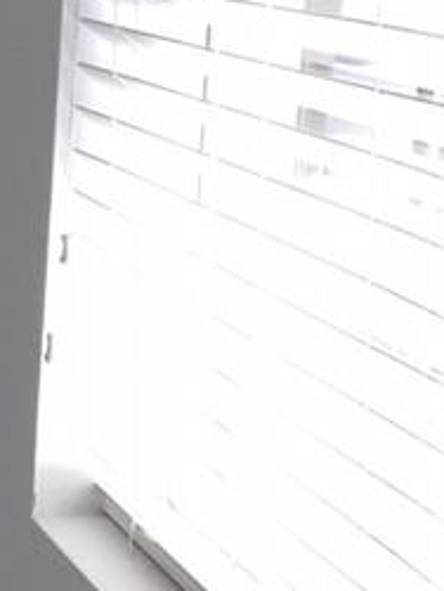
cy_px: 213
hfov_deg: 9.7
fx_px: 2373
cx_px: -550
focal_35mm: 139
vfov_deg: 14.2
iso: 25
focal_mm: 4.15
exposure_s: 1/120
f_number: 2.2
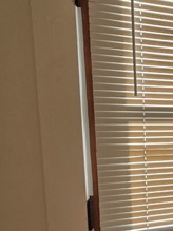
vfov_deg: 48.2
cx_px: 244
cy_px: 154
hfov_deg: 28.3
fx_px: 253
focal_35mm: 38
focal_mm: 2.2
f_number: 2.2
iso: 50
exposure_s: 1/410
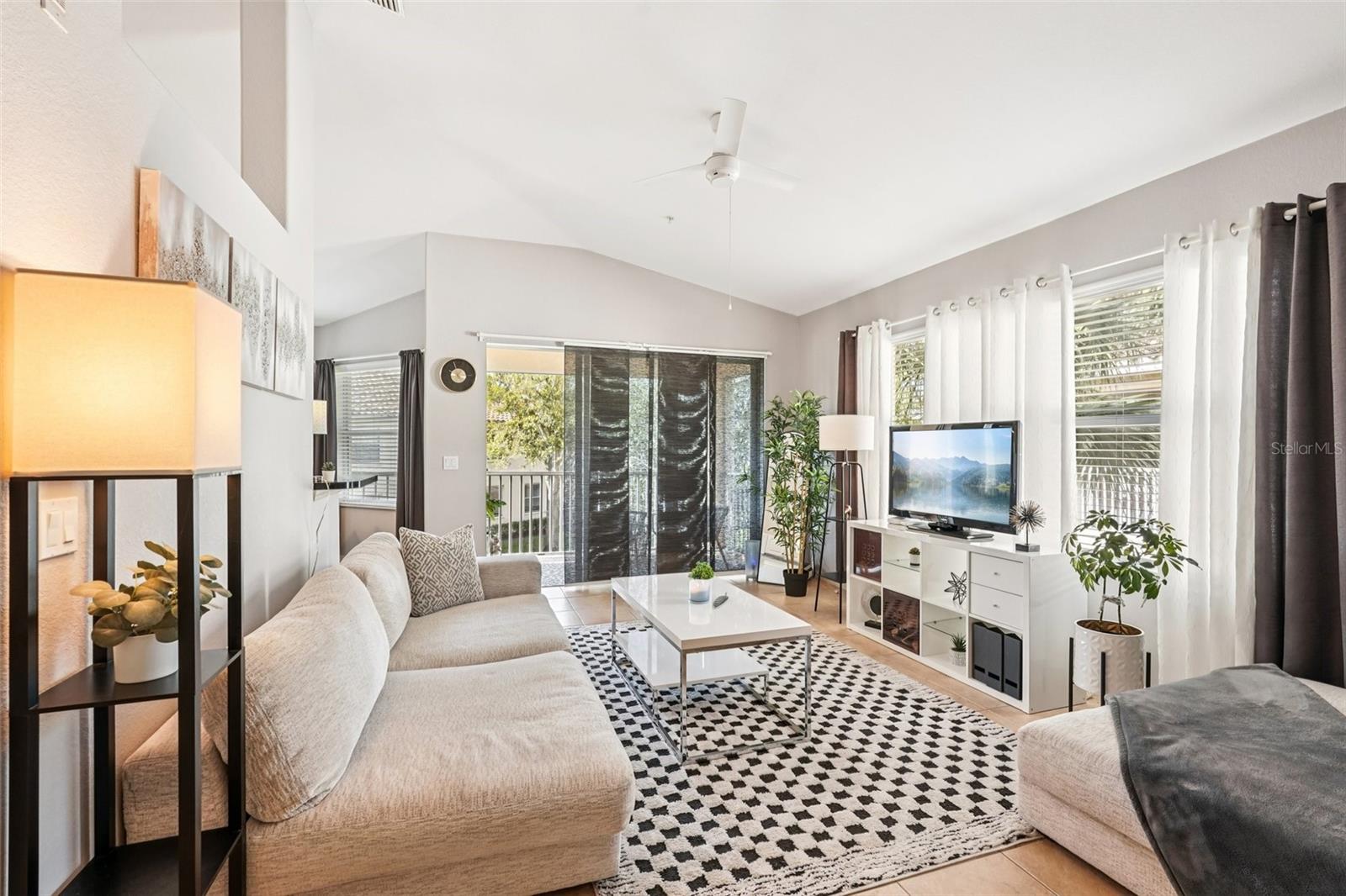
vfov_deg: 72.0
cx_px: 673
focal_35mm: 16
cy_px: 448
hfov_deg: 95.0
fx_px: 617
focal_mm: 16.5
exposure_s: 1/25
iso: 400
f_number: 8
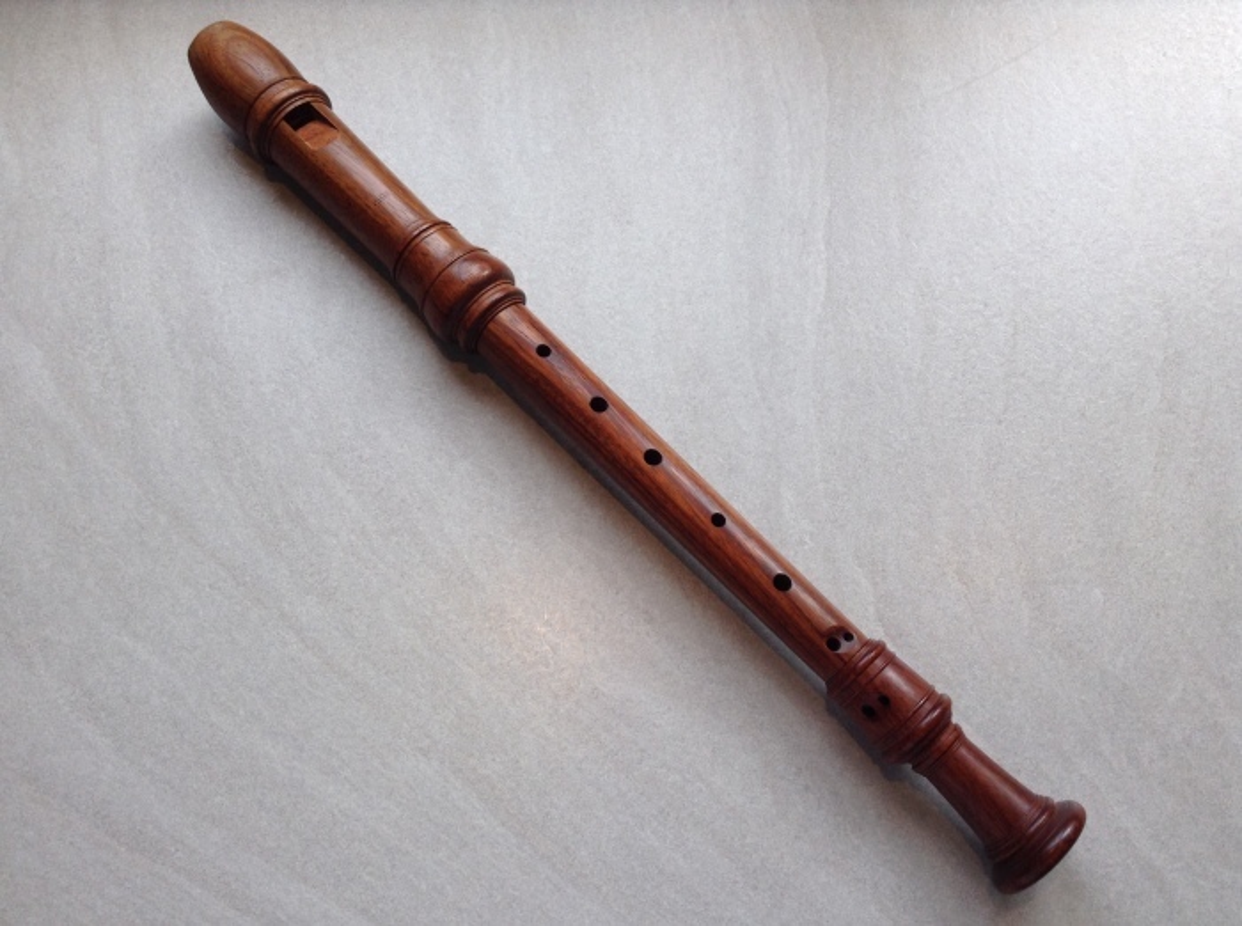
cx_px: 621
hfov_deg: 55.4
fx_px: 1182
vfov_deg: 42.8
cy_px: 463
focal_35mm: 33
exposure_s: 1/133
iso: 25
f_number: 2.4
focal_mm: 3.3
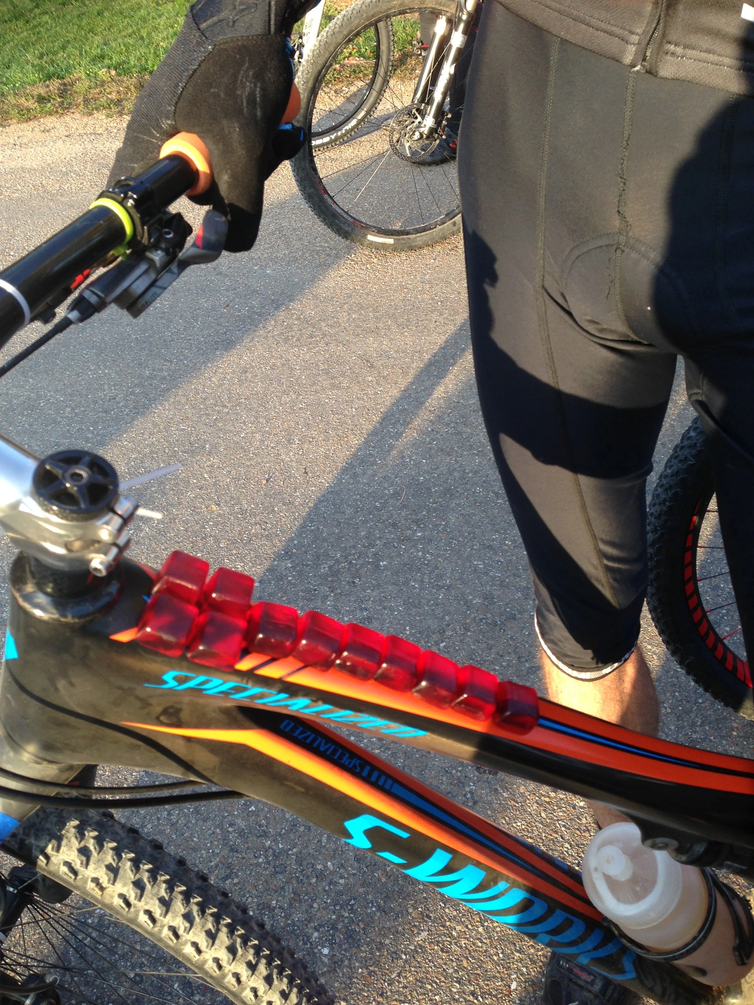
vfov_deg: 55.4
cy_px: 502
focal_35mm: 33
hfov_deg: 42.9
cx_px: 377
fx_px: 958
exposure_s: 1/158
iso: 50
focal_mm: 4.13
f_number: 2.4
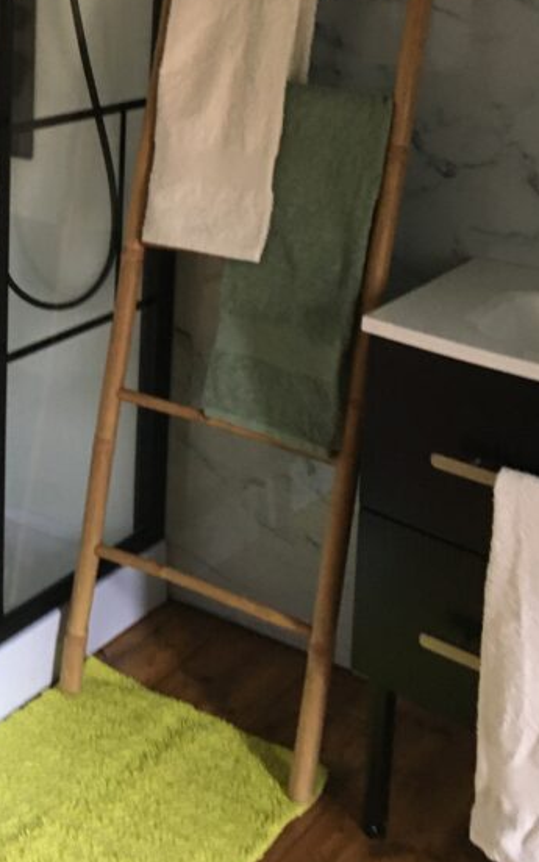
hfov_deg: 22.0
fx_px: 1340
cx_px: 6
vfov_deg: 34.6
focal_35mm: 57
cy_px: 176
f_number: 2.2
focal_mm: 4.15
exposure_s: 1/33
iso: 200
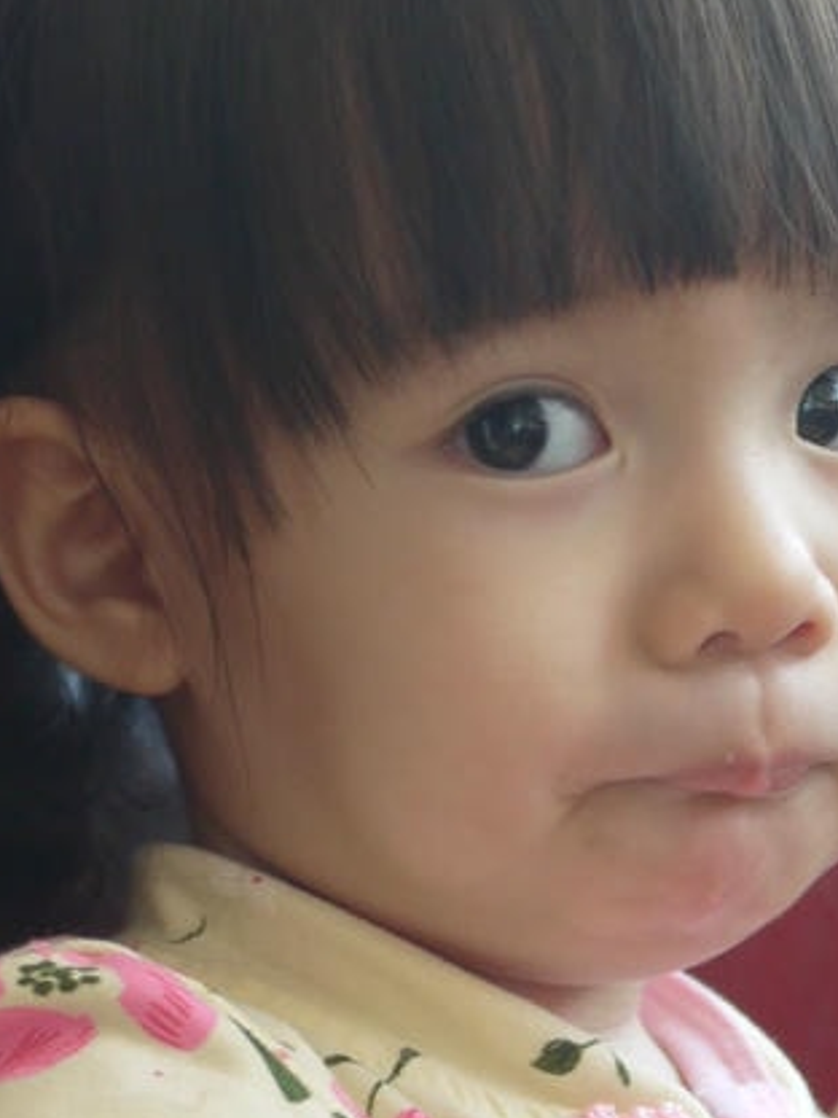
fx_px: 4971
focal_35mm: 154
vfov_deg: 12.5
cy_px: 1349
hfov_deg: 9.5
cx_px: 1002
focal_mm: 20
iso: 160
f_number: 1.7
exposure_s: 1/100
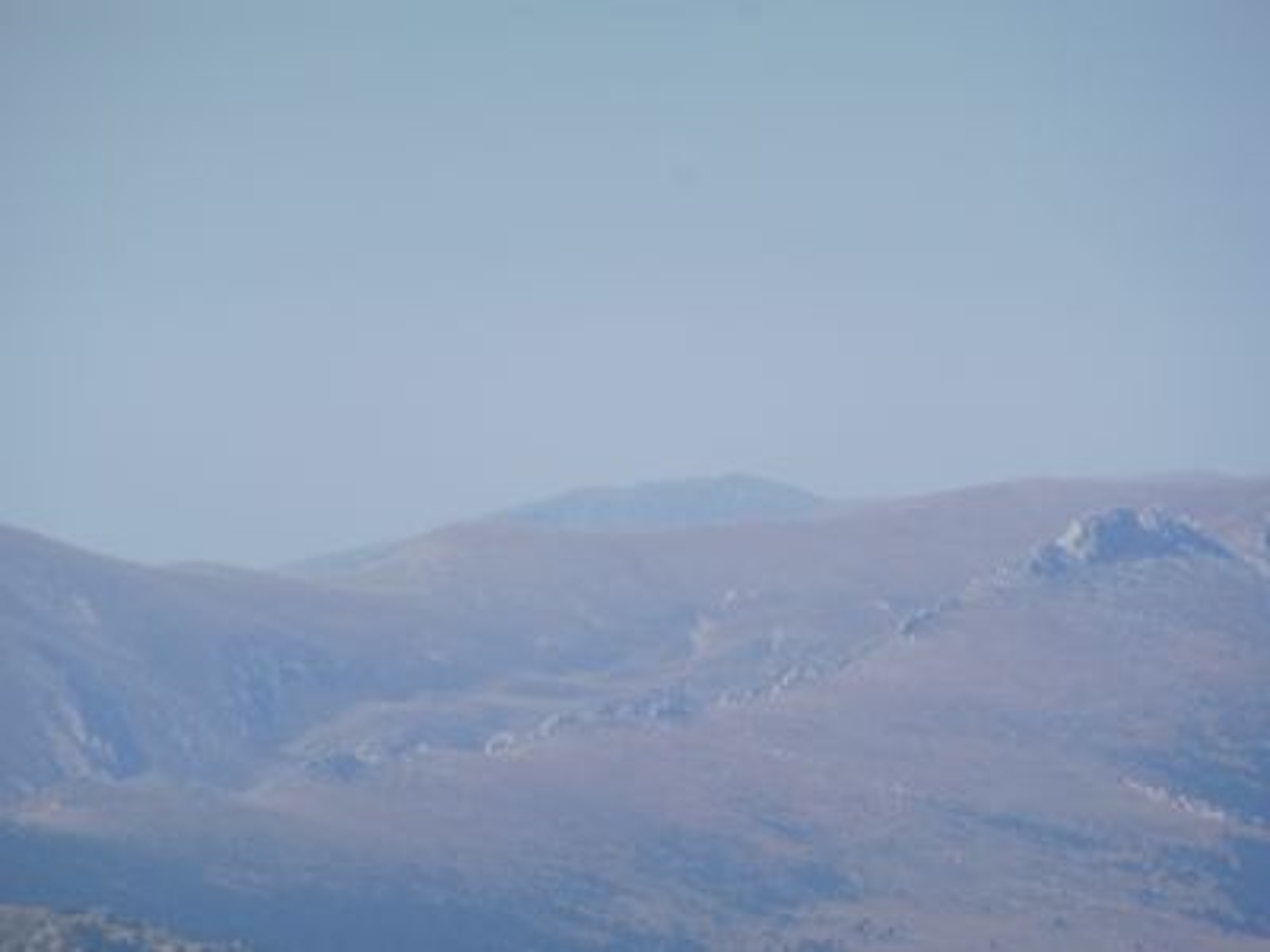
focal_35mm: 456
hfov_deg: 4.3
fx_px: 16730
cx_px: 635
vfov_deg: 3.3
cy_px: 476
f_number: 6.3
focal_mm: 81.7
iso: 100
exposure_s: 1/500
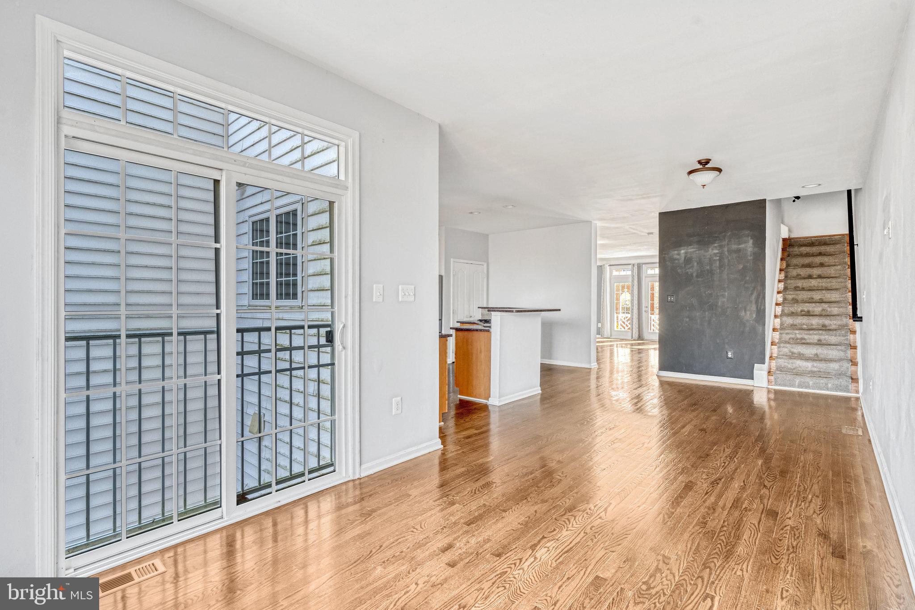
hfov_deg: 96.7
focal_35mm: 16
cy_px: 305
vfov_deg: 73.7
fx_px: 407
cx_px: 458
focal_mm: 16
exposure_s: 1/5
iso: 1250
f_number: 8
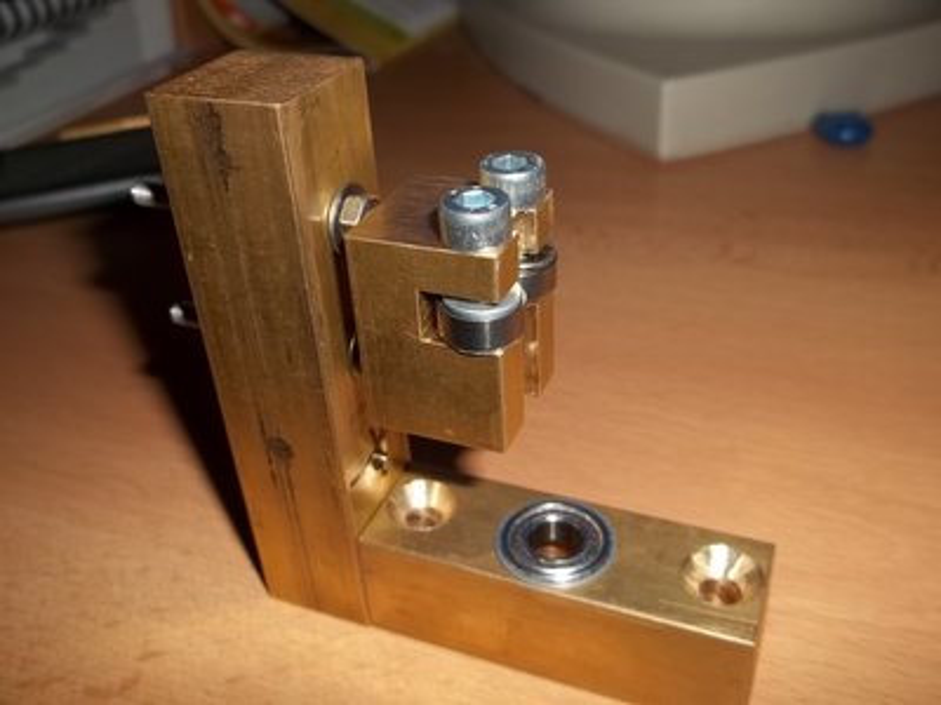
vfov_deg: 42.9
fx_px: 897
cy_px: 352
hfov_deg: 55.4
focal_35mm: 33
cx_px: 470
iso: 64
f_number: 3.3
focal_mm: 5.9
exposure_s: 1/30
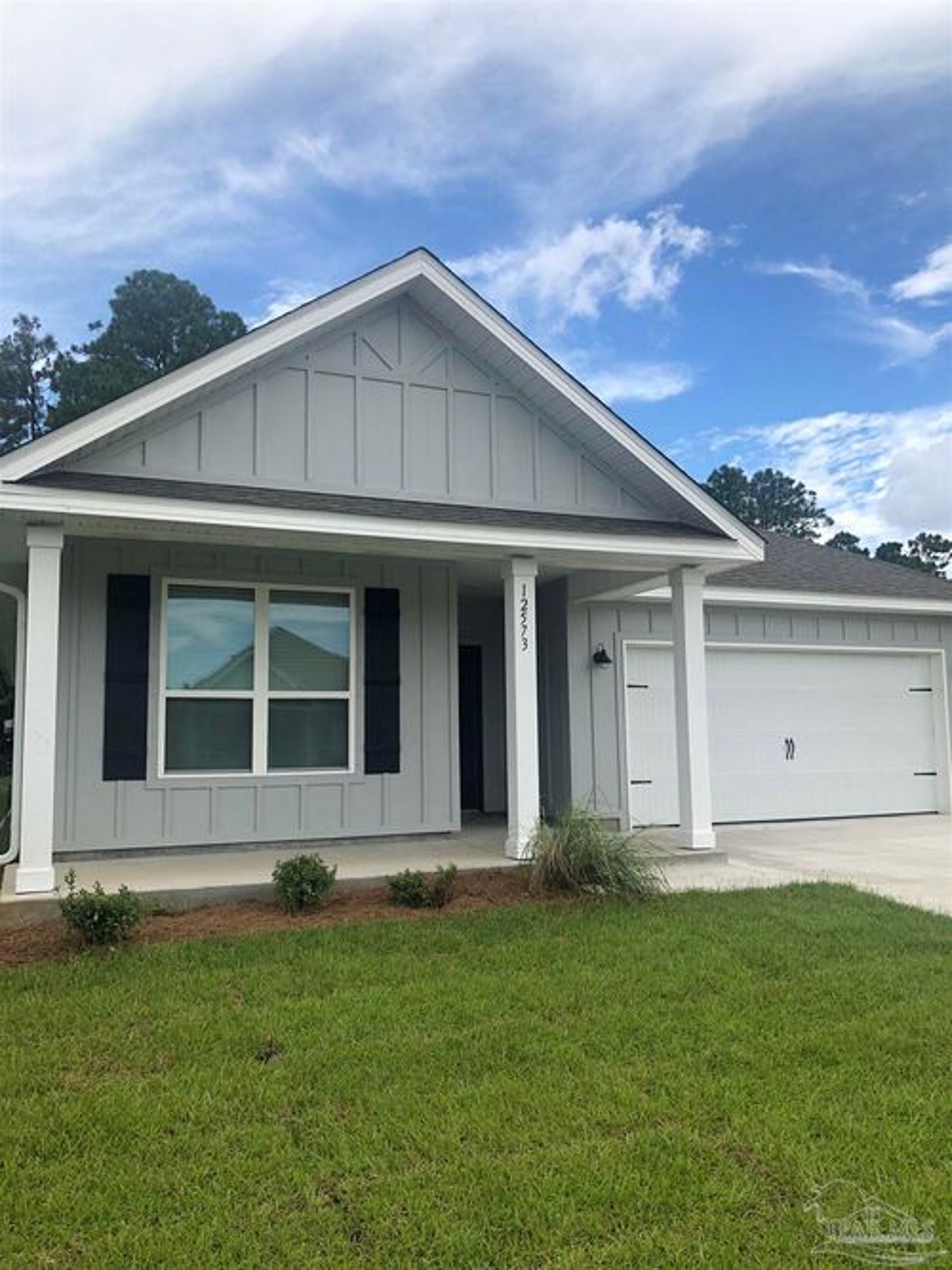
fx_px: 1027
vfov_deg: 63.5
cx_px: 476
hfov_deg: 49.7
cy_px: 635
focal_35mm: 28
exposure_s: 1/1333
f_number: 1.8
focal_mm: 3.99
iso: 20
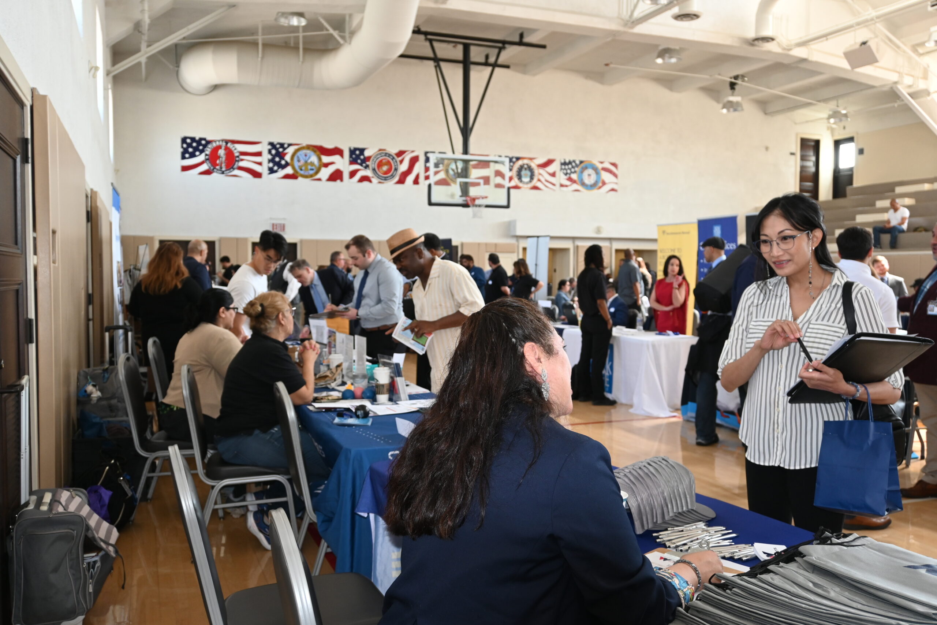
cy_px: 312
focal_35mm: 32
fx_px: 820
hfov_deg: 59.5
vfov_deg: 41.7
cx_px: 468
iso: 450
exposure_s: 1/60
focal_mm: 21
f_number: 4
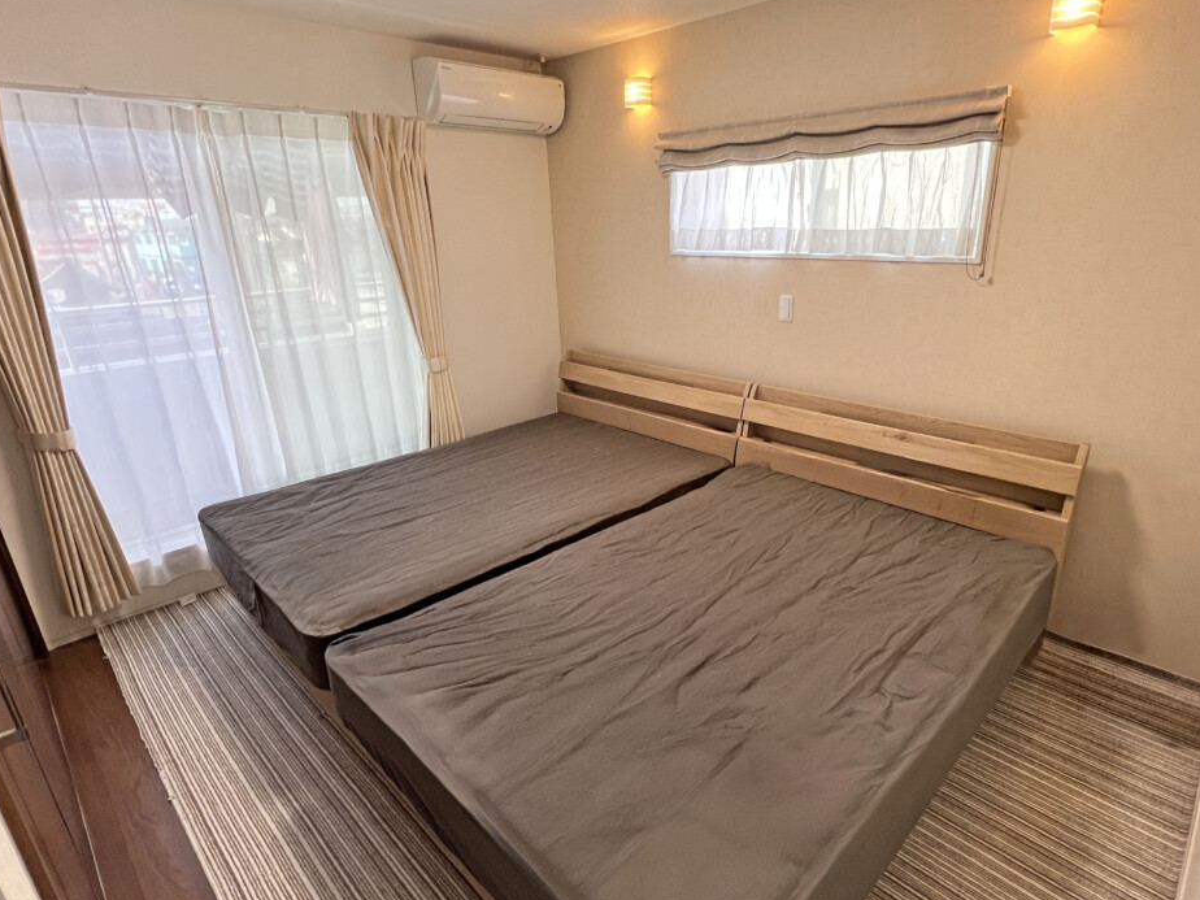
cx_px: 652
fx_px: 624
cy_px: 448
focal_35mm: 18
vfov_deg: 71.6
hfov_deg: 87.5
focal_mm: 1.57
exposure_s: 1/99
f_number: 1.8
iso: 200
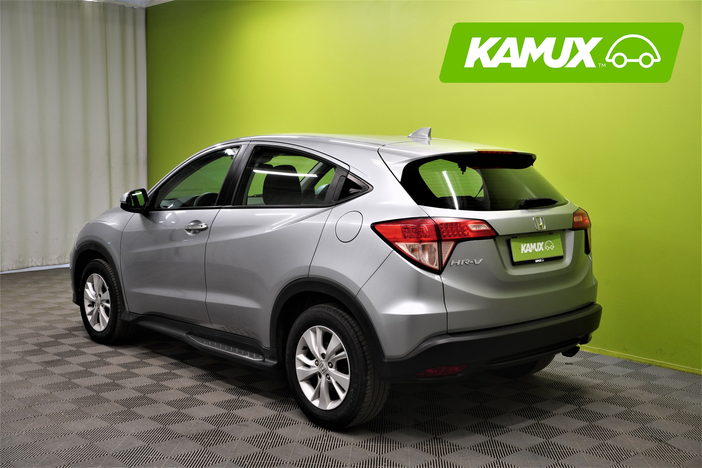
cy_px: 234
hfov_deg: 46.4
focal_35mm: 42
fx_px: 819
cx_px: 351
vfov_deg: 31.9
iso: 320
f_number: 10
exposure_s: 1/10
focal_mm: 28
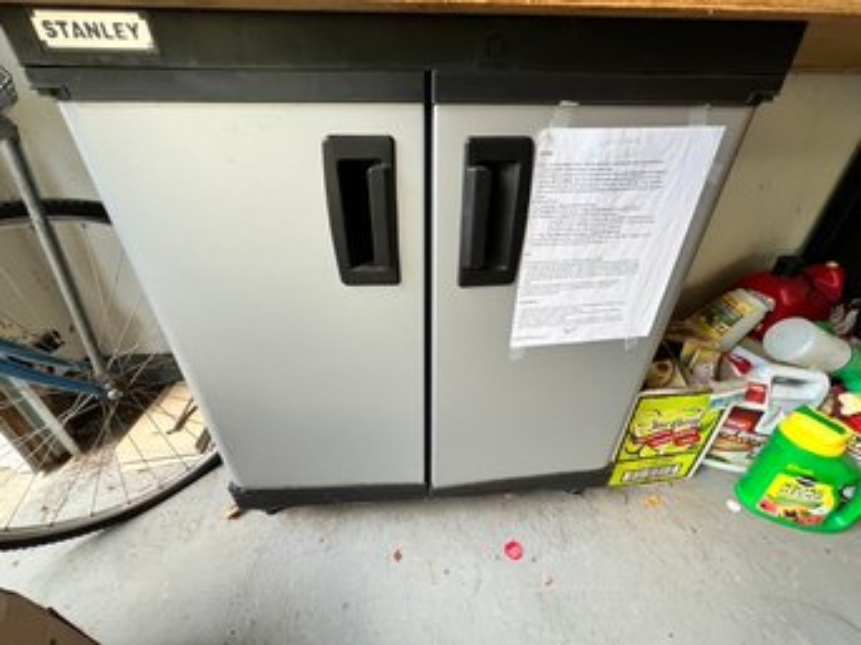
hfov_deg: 106.2
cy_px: 322
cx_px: 430
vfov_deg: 89.9
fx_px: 323
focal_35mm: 13
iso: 200
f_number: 1.8
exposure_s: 1/99
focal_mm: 1.57
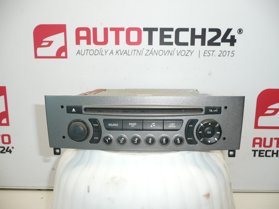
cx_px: 140
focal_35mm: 28
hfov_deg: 63.4
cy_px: 104
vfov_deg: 49.7
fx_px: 226
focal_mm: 4.6
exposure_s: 1/60
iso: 100
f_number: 3.3
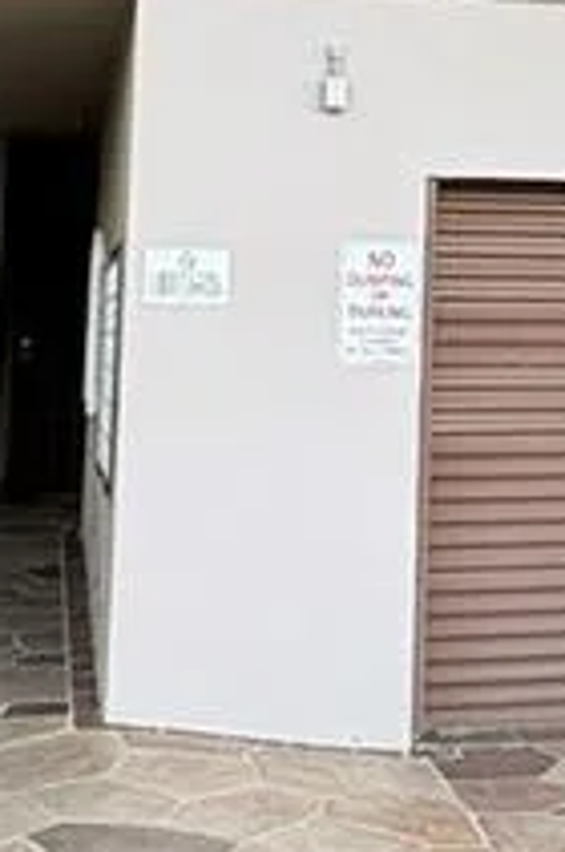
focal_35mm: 83
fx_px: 1960
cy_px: 57
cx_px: 666
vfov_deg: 23.7
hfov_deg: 15.8
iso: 64
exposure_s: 1/107
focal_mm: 2.22
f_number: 2.2
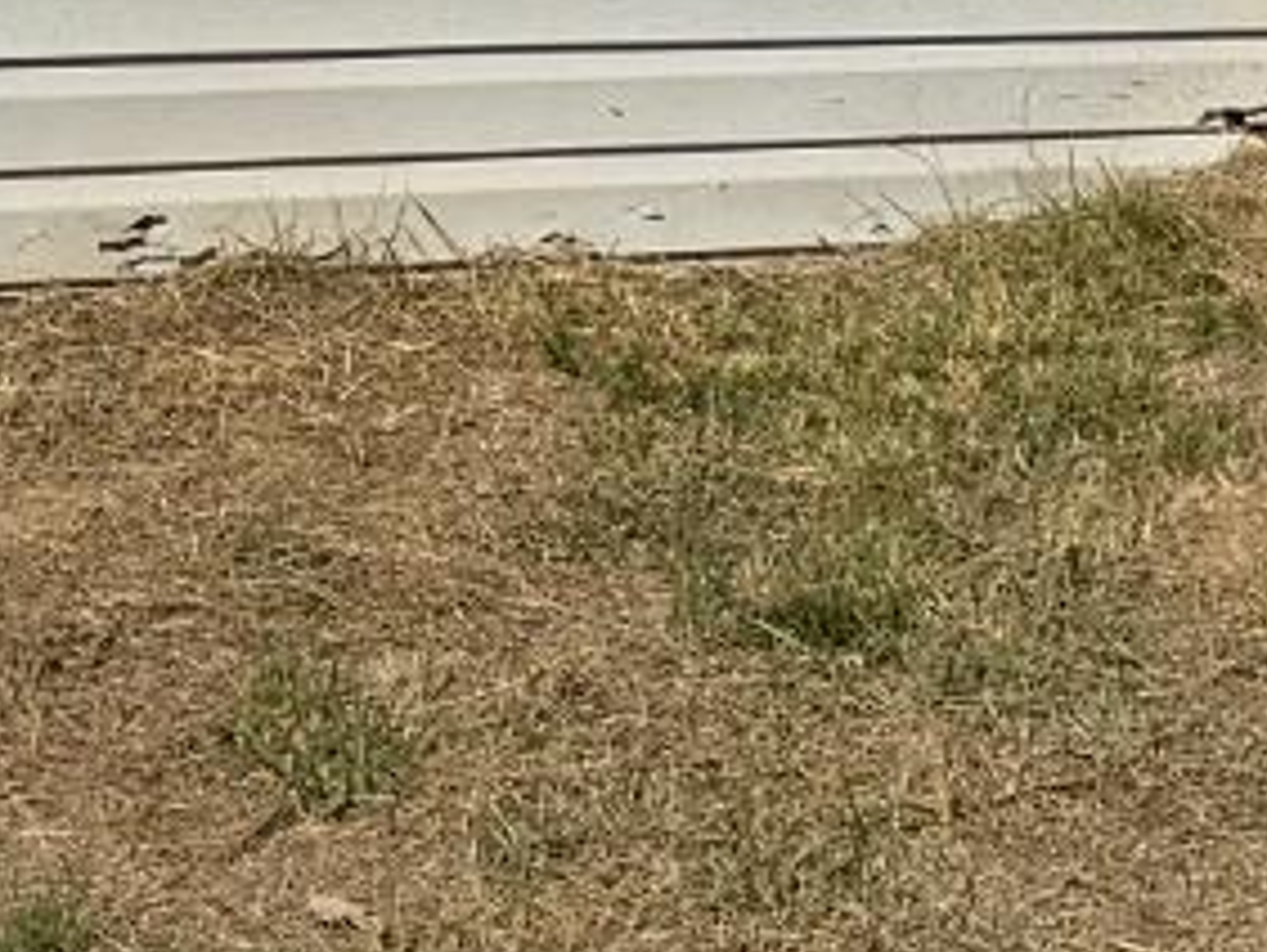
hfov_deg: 11.3
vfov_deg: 8.4
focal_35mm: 174
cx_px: 234
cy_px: -238
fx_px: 6374
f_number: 1.78
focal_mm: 6.76
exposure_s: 1/11905
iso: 80
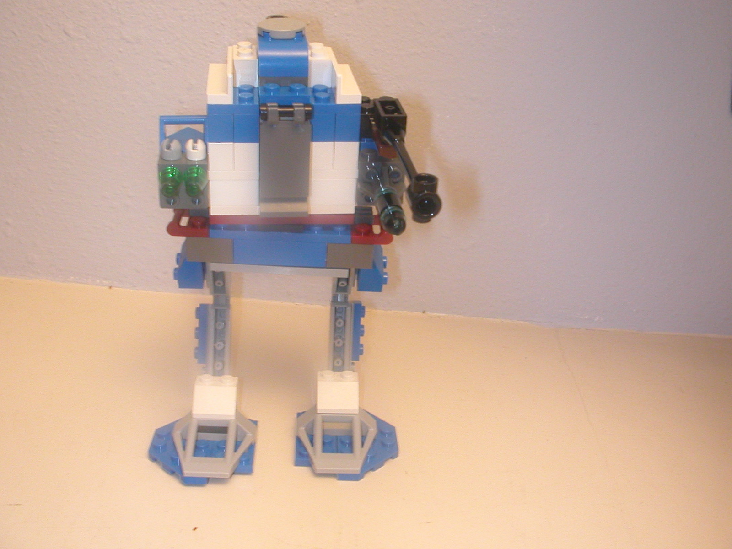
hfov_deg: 50.1
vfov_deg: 38.7
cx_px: 366
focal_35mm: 37
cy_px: 274
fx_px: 782
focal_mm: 5.6
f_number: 4.5
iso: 200
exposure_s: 1/7.2
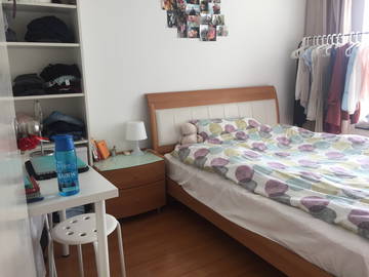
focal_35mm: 29
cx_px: 184
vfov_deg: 48.2
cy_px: 138
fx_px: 309
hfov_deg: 61.7
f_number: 2.2
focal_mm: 4.15
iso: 50
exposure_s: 1/100
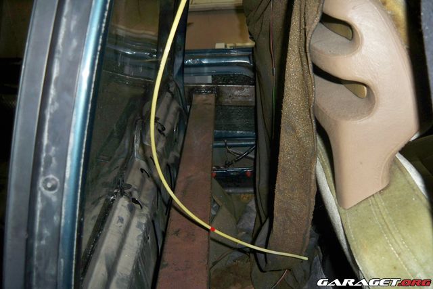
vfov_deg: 36.0
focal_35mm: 37
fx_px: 445
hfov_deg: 51.9
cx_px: 216
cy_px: 144
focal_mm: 7.9
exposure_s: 1/30
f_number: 3.1
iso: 200
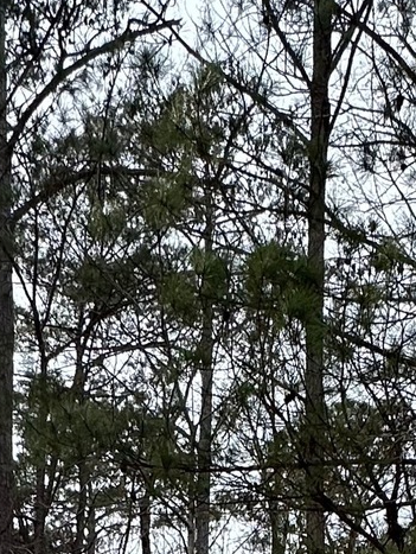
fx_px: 1104
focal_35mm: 69
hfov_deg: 21.2
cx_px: 286
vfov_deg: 19.9
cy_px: 1019
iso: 40
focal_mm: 2.22
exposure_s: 1/418
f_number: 2.2
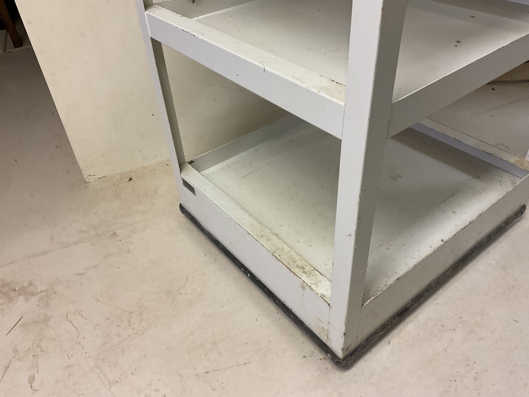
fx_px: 443
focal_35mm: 29
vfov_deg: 48.2
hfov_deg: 61.7
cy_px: 198
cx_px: 264
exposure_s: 1/60
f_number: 1.8
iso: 100
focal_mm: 3
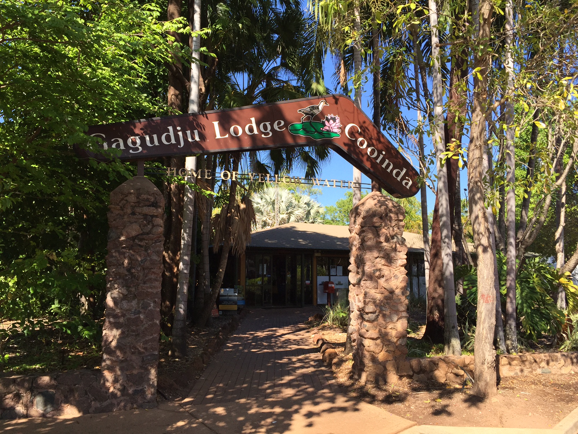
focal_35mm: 29
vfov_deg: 48.2
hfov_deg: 61.7
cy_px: 217
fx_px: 484
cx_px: 289
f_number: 2.2
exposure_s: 1/1068
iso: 32
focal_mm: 4.15
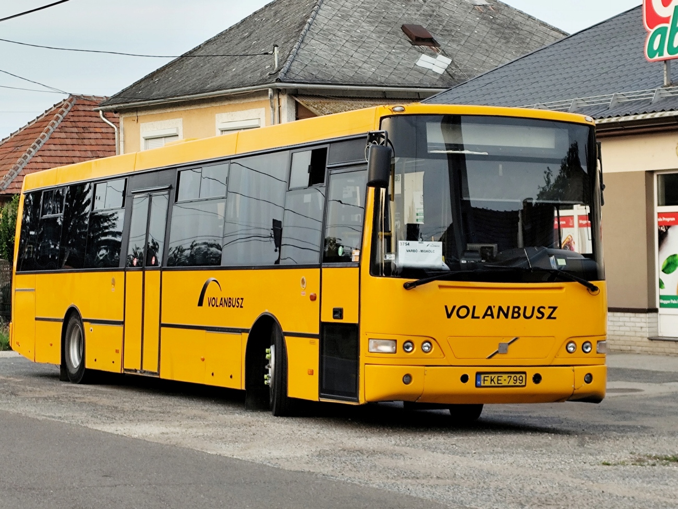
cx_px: 339
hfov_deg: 21.1
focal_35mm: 93
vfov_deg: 15.9
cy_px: 254
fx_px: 1822
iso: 100
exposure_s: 1/100
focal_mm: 6.19
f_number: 1.65
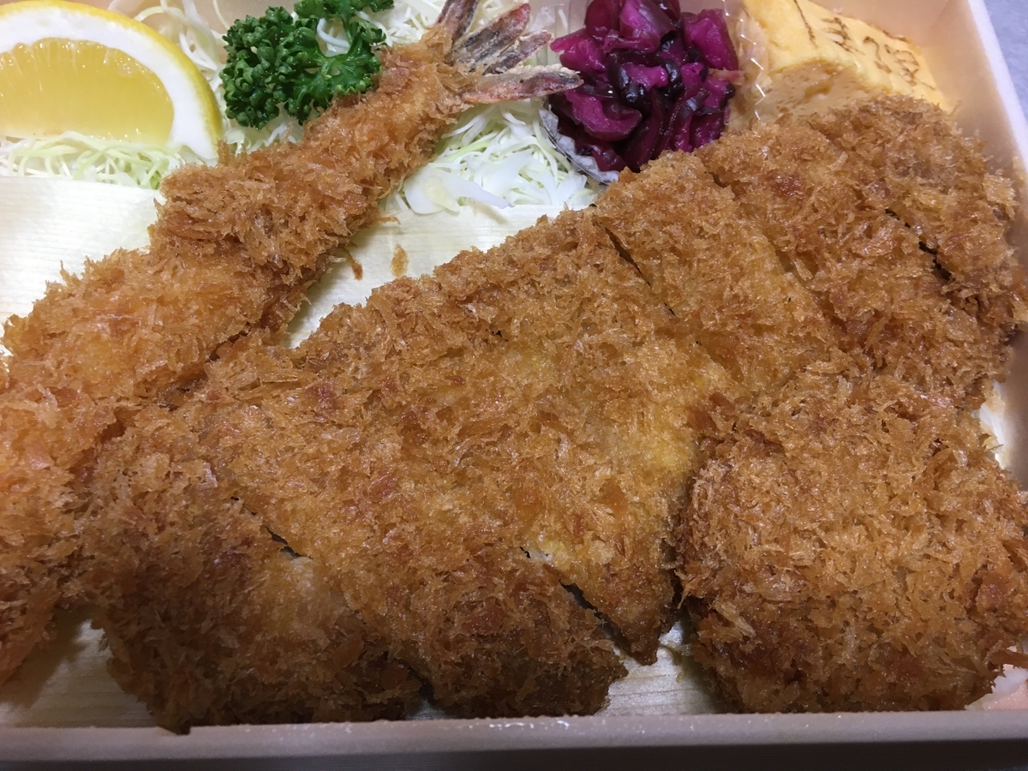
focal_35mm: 29
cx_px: 514
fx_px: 861
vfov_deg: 48.2
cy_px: 386
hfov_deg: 61.7
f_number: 2.2
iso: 125
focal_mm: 4.15
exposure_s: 1/33
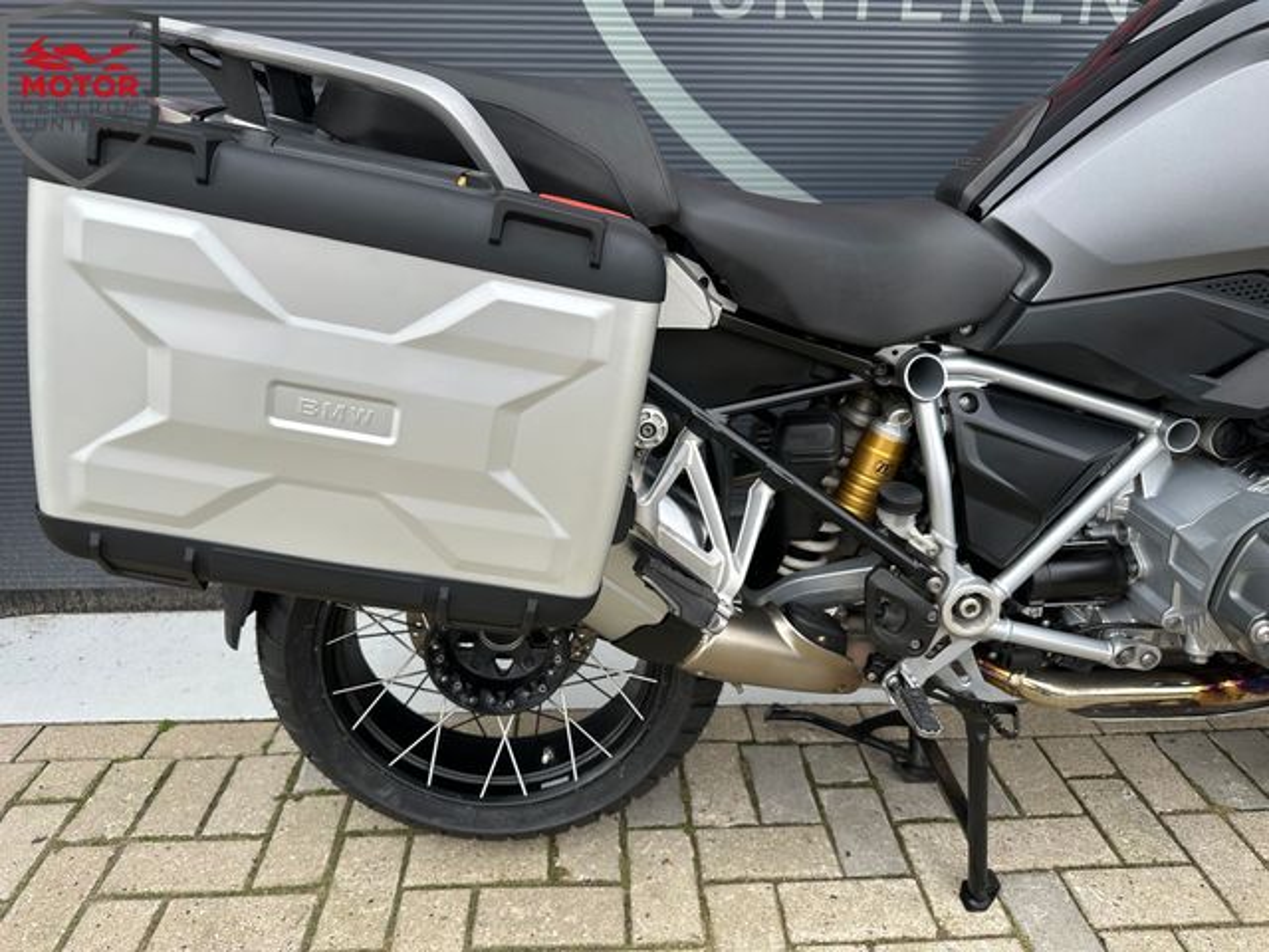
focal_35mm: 24
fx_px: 880
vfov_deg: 56.8
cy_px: 476
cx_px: 634
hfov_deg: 71.6
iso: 64
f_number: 1.78
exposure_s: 1/100
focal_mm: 6.86
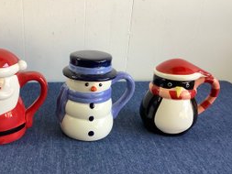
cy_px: 105
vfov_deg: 34.3
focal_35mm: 42
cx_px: 87
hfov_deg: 44.4
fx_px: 282
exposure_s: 1/60
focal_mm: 3.3
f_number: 2.4
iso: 80
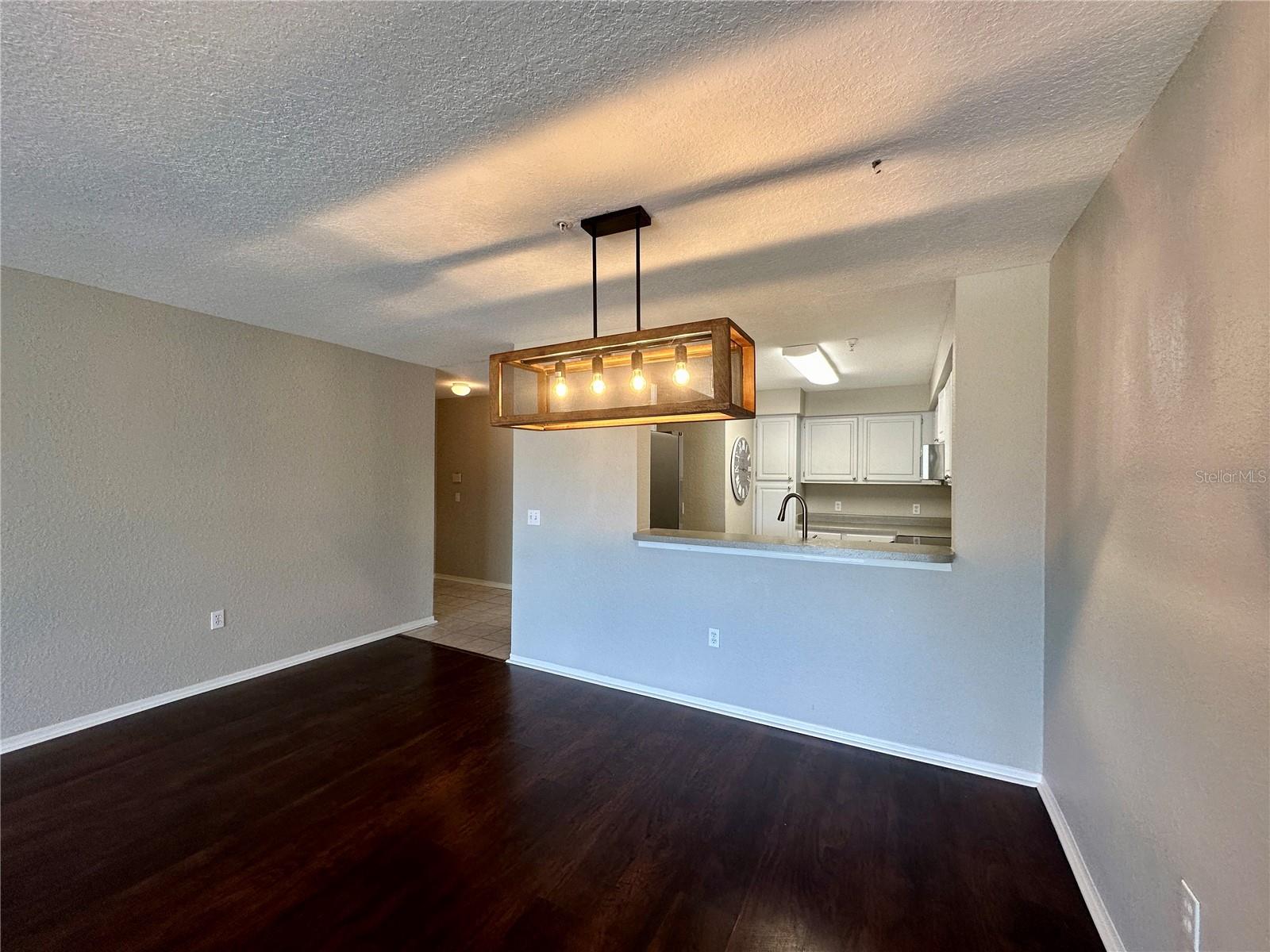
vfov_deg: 85.7
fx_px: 514
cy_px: 476
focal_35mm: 14
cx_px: 635
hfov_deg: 102.1
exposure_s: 1/120
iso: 125
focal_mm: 2.22
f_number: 2.2
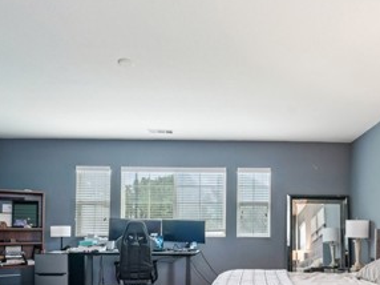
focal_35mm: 28
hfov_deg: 62.2
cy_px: 222
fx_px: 307
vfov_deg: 47.3
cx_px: 247
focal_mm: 13
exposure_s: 1/8
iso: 400
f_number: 8
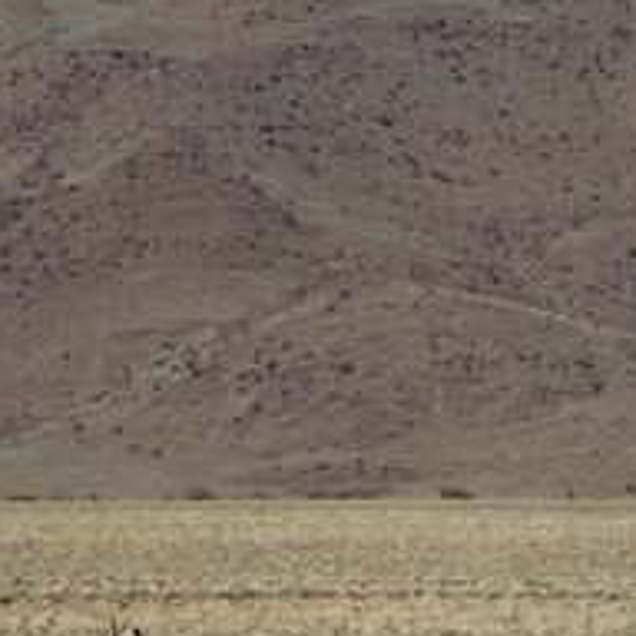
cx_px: 315
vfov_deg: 5.4
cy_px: 272
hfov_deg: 5.4
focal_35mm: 326
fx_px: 6776
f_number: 7.1
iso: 400
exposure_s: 1/3200
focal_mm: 175
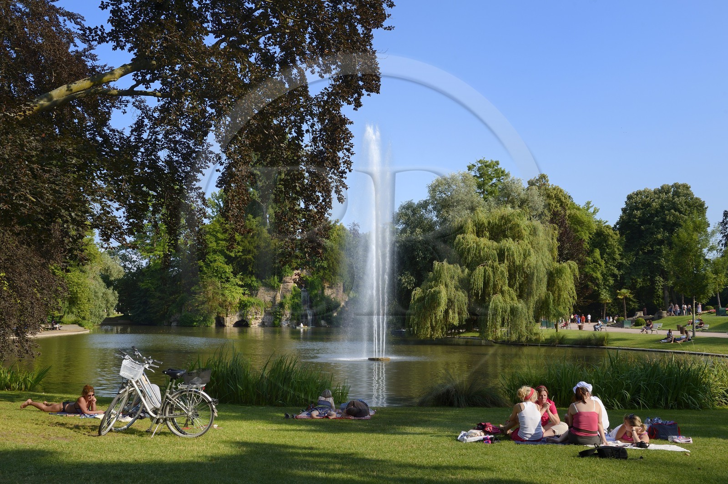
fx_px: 768
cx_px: 364
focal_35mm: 38
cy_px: 242
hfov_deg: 50.7
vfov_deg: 35.0
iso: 200
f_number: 10
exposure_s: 1/250
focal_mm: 38
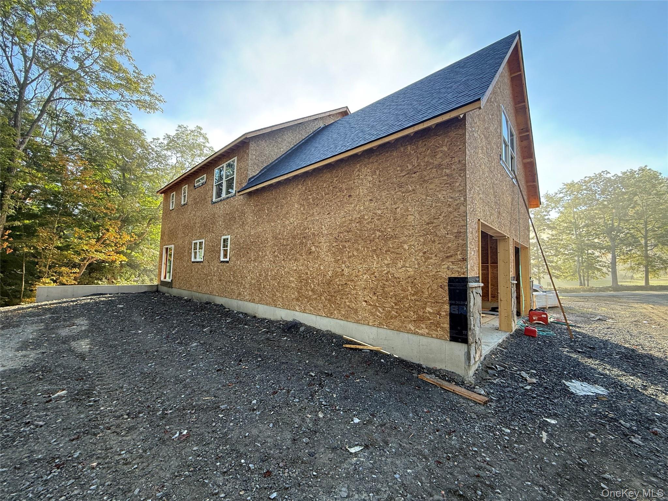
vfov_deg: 85.7
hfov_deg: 102.1
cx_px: 334
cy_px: 250
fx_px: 270
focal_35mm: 14
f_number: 2.2
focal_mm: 2.22
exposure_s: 1/99
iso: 64
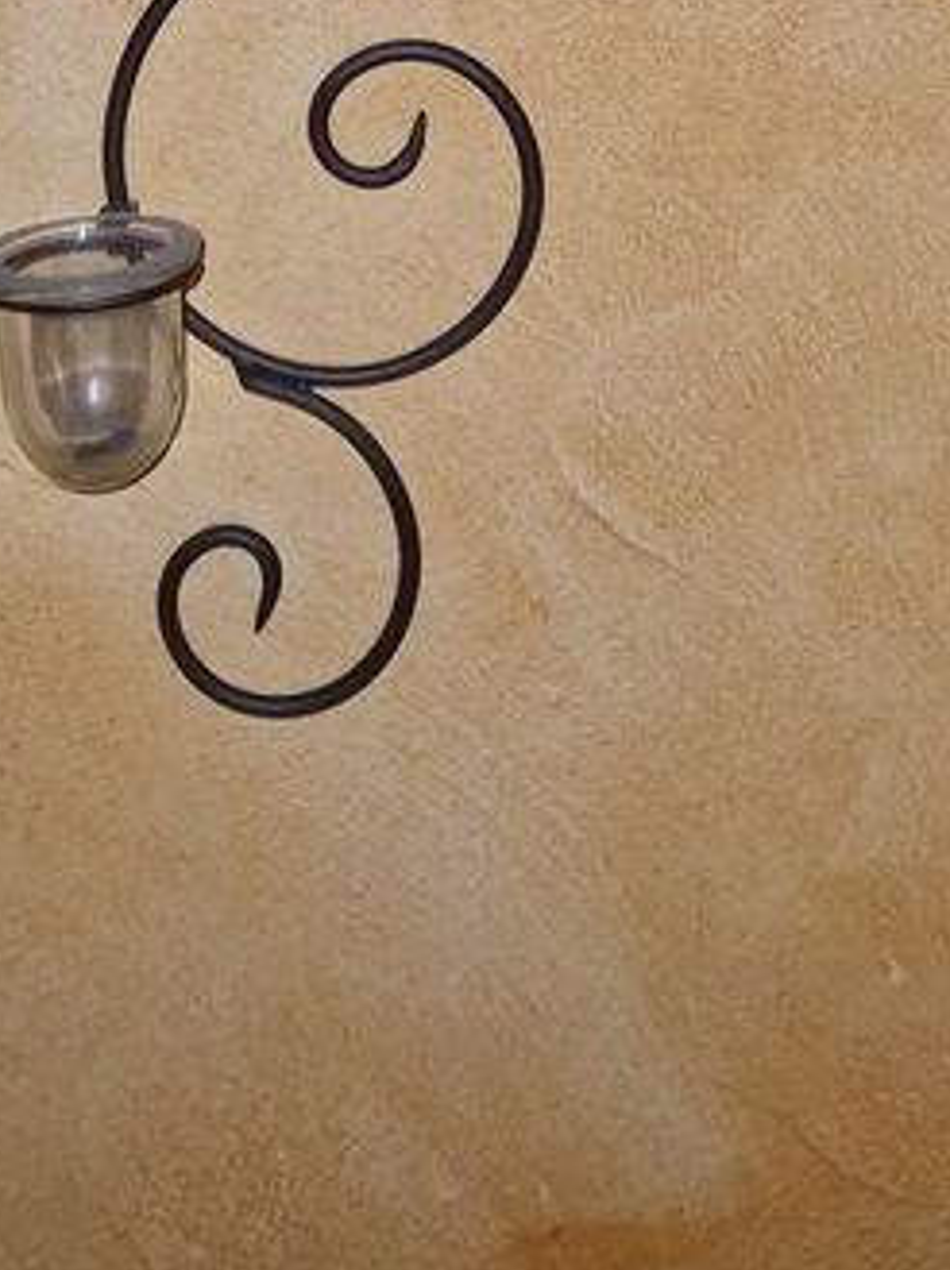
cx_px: 367
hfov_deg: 20.9
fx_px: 2566
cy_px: -440
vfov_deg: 24.0
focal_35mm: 70
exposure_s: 1/50
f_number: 1.8
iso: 640
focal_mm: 5.4
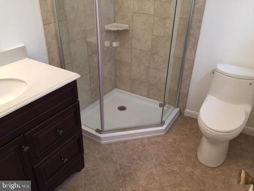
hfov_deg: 61.7
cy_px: 96
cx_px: 127
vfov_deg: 48.2
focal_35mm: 29
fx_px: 213
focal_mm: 4.15
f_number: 2.2
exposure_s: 1/30
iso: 100
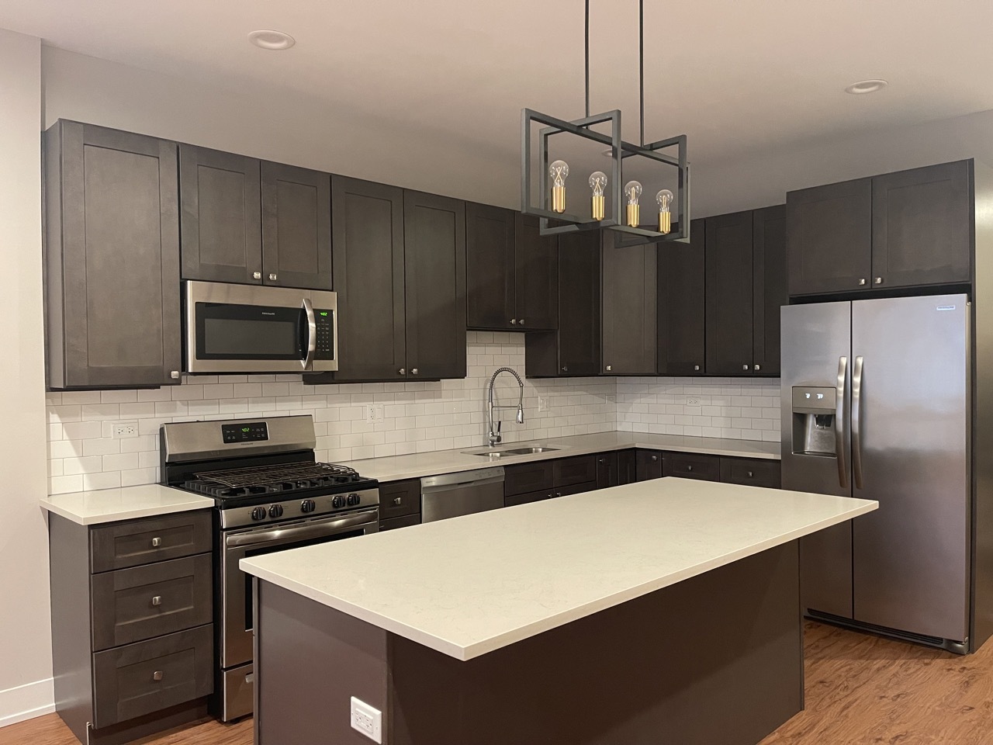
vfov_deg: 53.1
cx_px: 496
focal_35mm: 26
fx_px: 746
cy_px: 372
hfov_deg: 67.3
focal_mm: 5.1
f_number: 1.6
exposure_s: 1/40
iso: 500
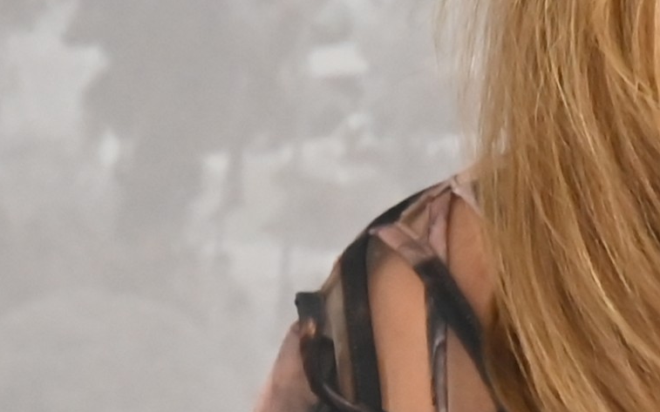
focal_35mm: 1585
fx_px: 28507
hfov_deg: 1.3
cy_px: 326
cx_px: 1174
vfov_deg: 0.8
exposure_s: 1/160
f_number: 6.3
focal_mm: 200
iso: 3200
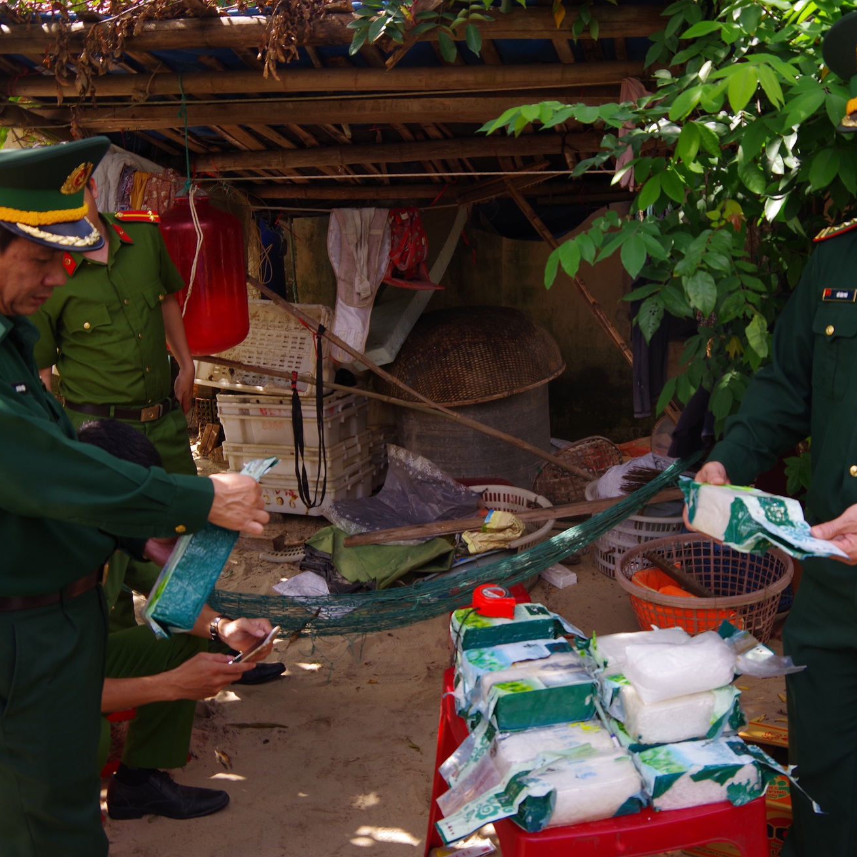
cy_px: 423
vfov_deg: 47.2
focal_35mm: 35
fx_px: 980
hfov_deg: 47.1
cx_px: 492
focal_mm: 18
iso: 100
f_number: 5.6
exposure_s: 1/100
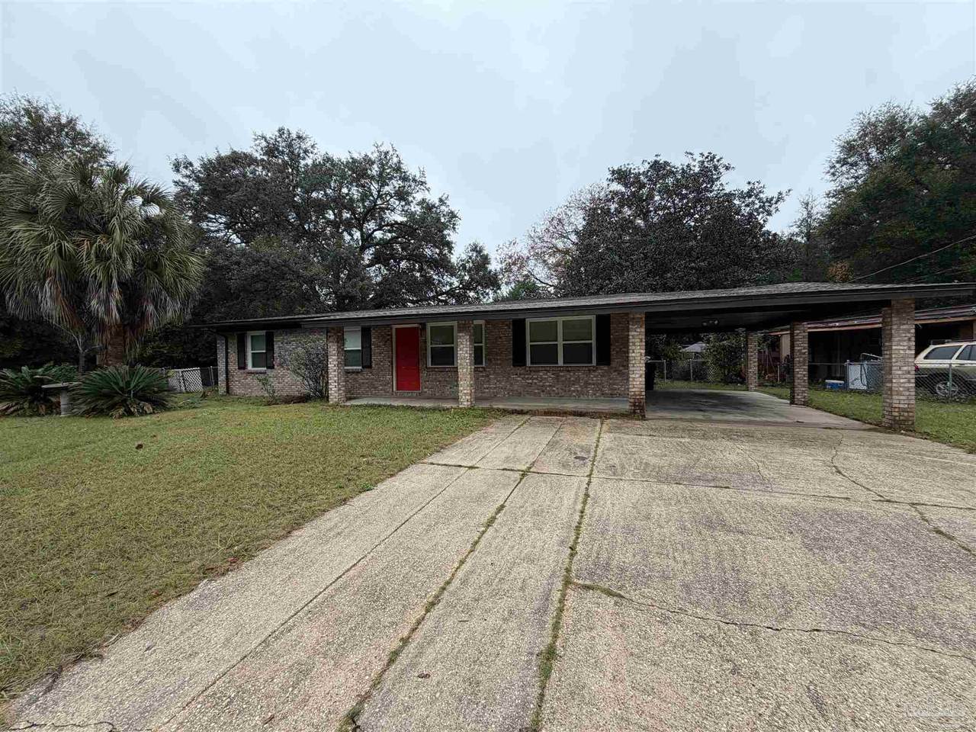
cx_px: 488
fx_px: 395
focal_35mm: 14
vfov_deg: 85.7
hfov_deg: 102.1
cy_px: 366
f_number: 2.2
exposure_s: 1/502
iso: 64
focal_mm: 2.22
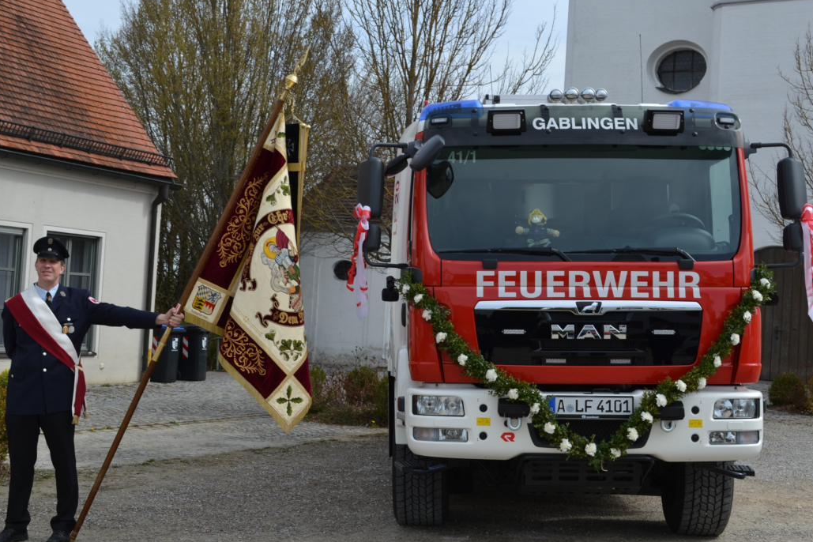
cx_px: 363
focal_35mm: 49
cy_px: 258
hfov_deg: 40.3
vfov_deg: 27.5
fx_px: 1106
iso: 100
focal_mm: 28
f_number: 7.1
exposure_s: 1/200
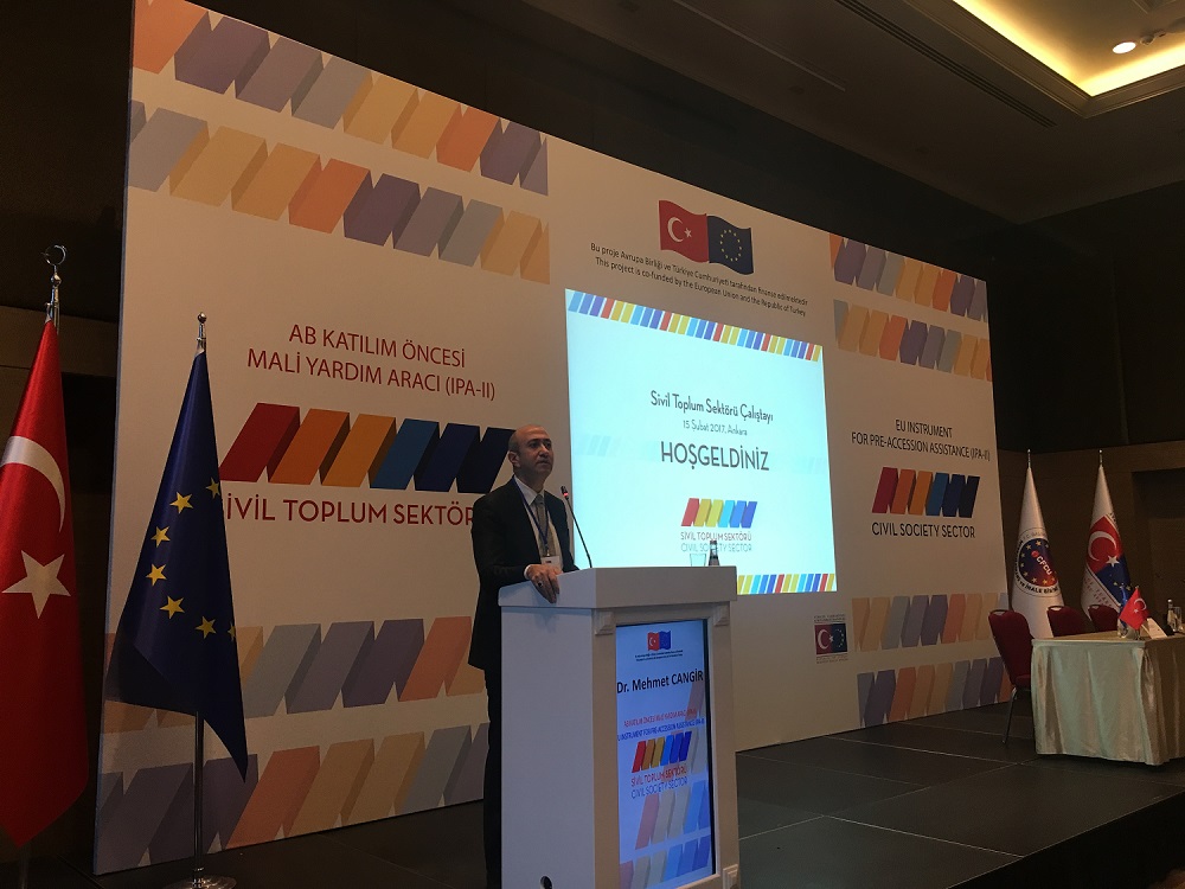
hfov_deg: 61.7
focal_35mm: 29
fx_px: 993
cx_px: 592
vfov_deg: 48.2
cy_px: 444
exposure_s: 1/33
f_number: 2.2
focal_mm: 4.15
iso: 50
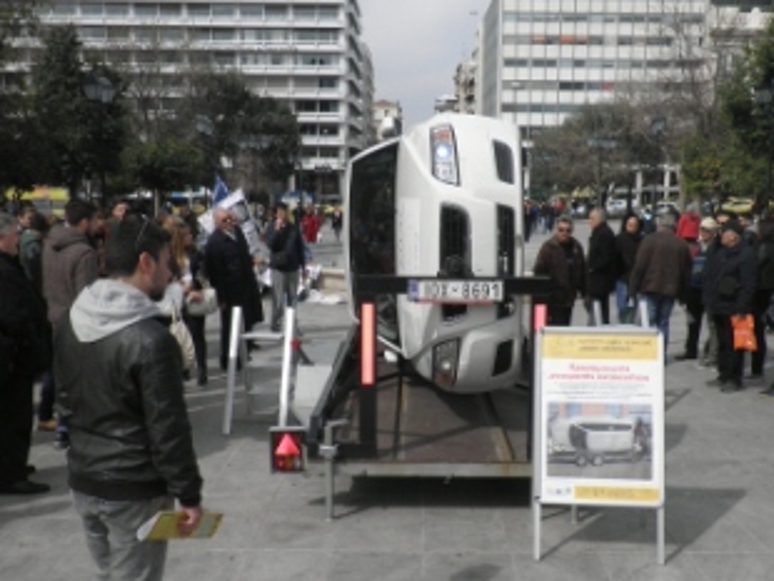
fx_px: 873
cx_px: 419
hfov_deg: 47.8
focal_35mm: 39
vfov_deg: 36.9
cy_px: 307
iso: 64
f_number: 8.8
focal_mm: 5
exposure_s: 1/160
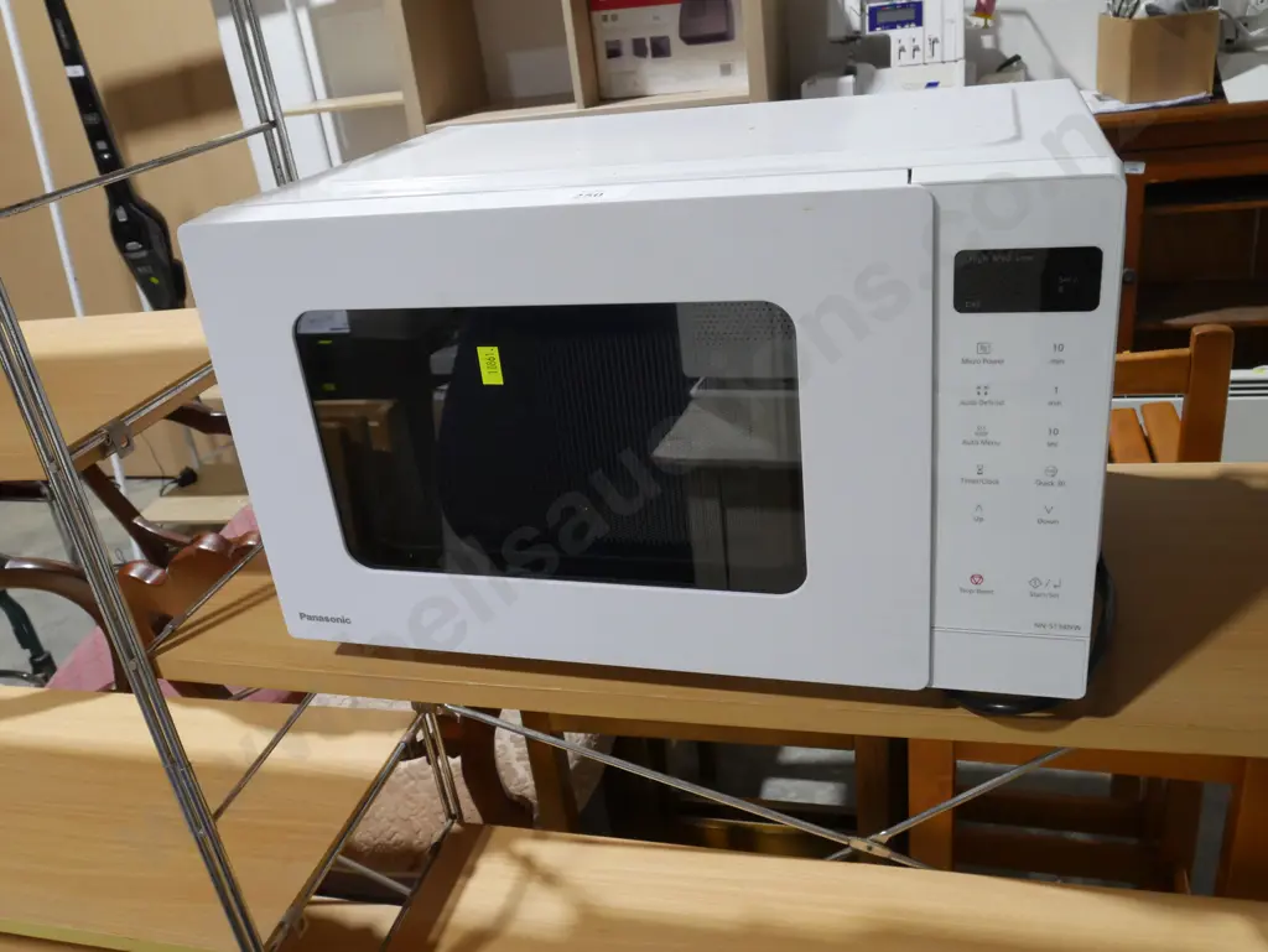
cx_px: 634
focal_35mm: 28
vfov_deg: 49.8
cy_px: 476
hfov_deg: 63.4
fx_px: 1026
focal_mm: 14
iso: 1250
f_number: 9
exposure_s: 1/60
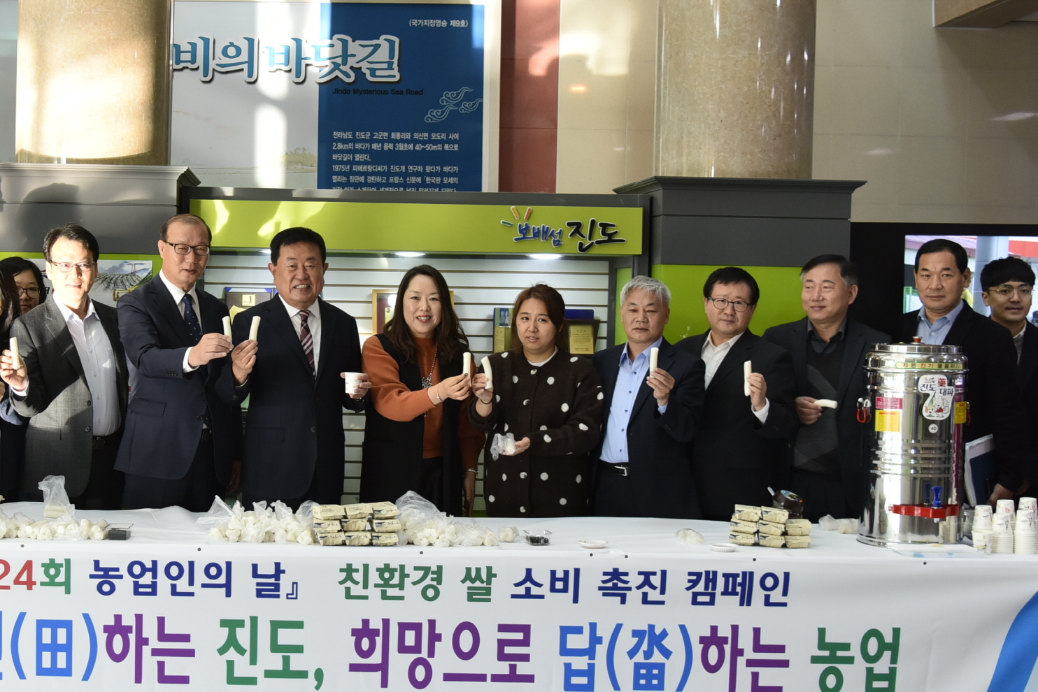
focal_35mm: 55
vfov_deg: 24.6
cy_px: 351
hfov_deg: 35.6
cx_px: 291
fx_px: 1586
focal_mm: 34
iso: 800
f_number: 4.5
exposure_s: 1/125
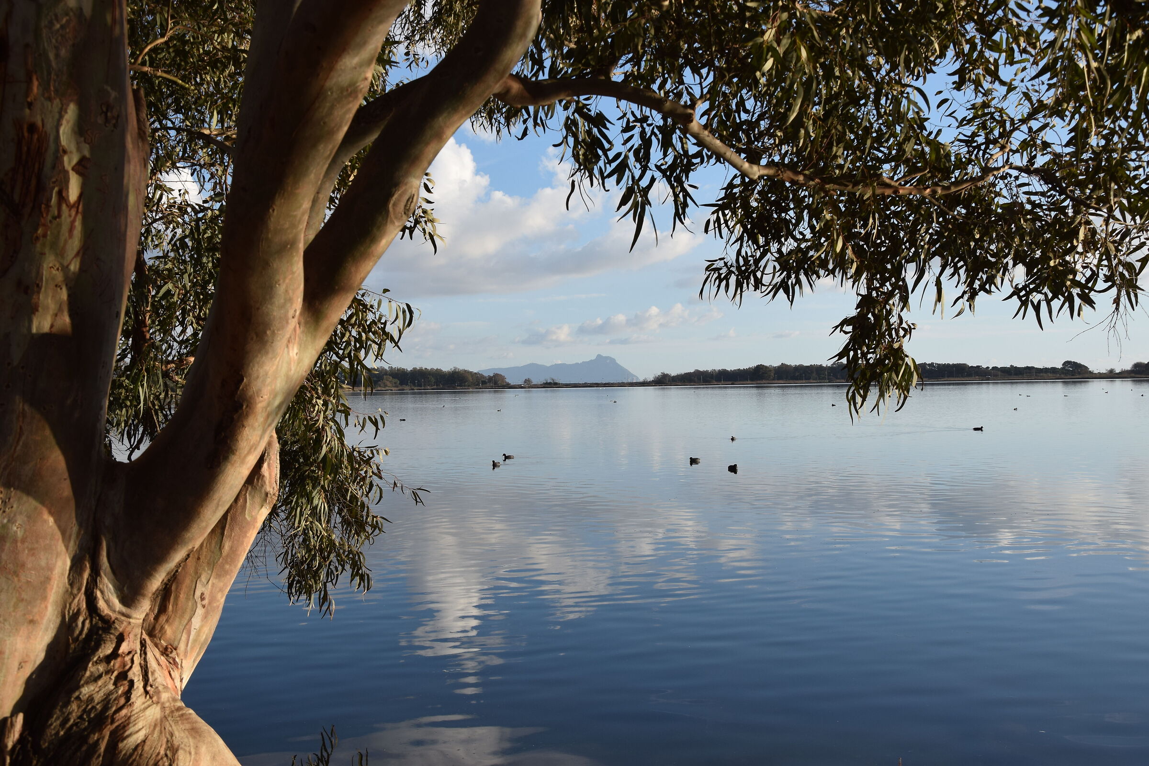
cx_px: 574
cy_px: 383
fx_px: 1245
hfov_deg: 49.6
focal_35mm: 39
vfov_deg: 34.2
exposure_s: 1/400
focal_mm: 26
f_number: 10
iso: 200
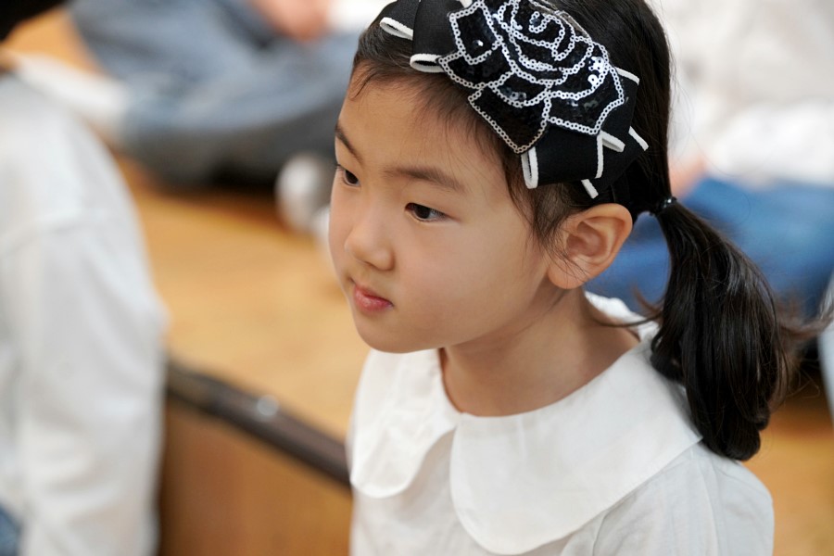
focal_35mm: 135
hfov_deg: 15.2
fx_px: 3127
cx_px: 417
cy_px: 278
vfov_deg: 10.2
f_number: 4
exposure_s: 1/160
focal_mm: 135
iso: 2000
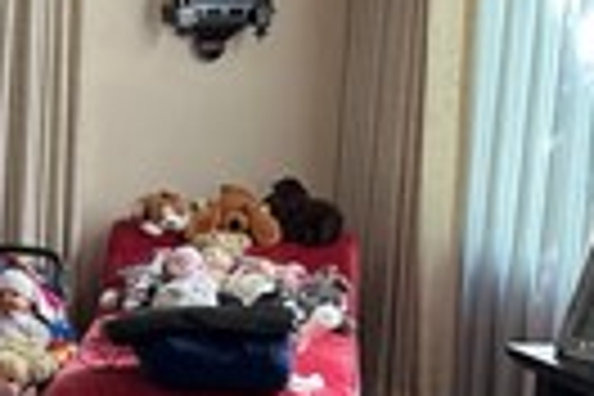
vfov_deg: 11.3
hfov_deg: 14.0
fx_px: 1996
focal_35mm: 121
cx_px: -621
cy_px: 158
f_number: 1.78
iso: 200
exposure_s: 1/60
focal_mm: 6.86
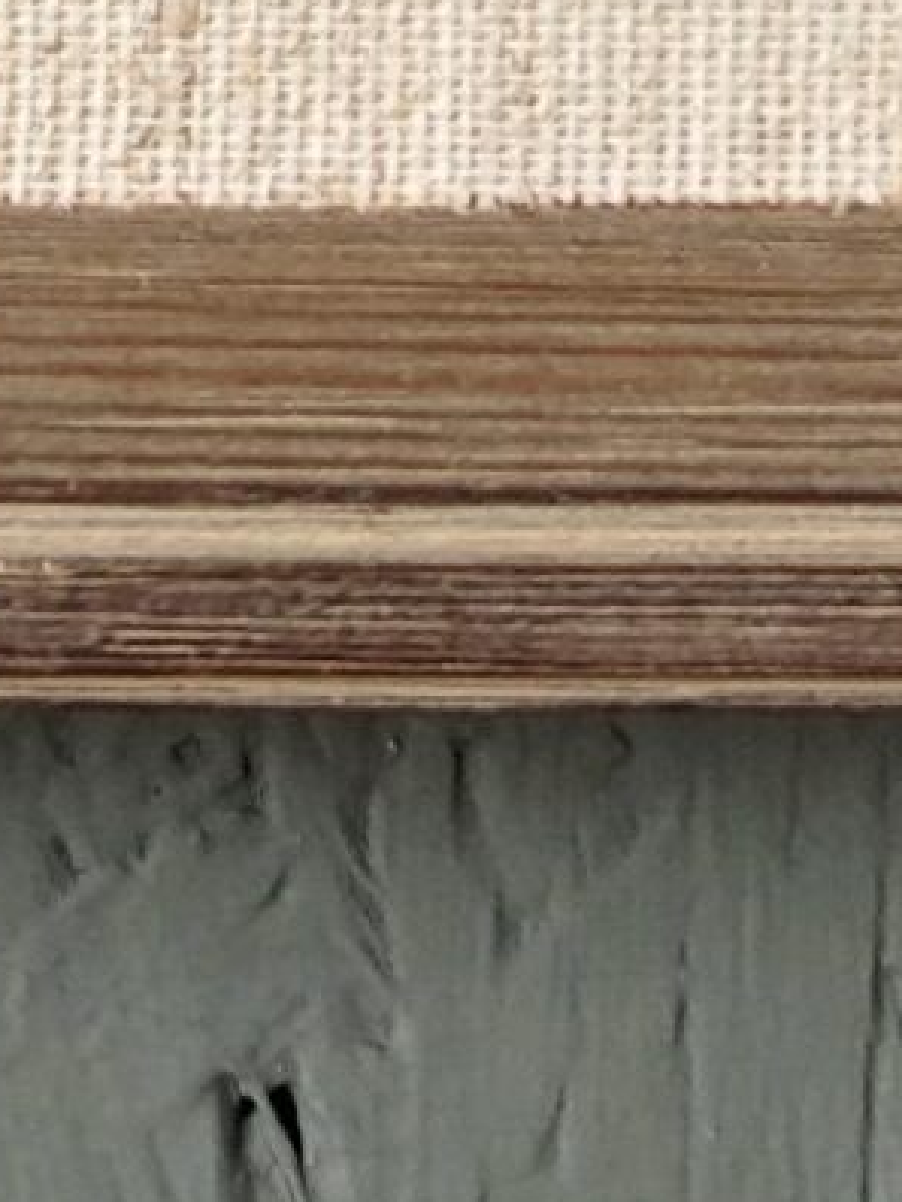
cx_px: -624
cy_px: -1423
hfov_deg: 8.3
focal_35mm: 174
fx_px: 6042
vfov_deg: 10.2
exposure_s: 1/35.1
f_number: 1.73
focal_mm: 4.38
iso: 109
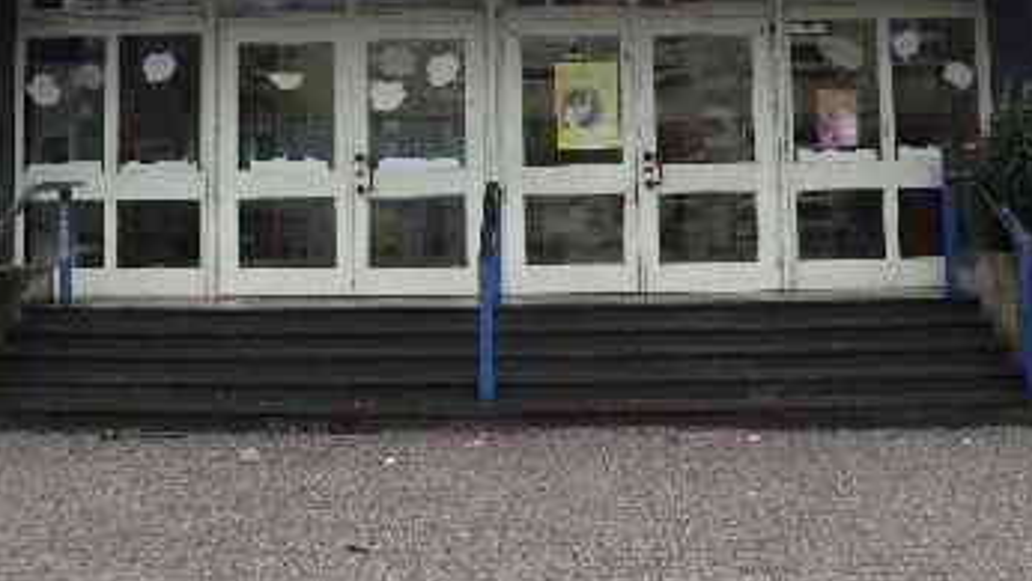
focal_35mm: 51
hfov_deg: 40.4
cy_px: 91
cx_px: 430
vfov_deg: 23.1
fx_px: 1396
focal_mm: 6
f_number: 4
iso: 400
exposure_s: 1/160
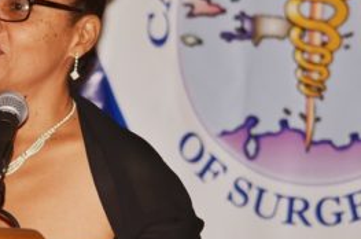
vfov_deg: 2.4
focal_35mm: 570
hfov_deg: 3.6
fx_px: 5702
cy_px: 82
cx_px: 23
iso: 200
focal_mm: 200
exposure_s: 1/60
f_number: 6.3
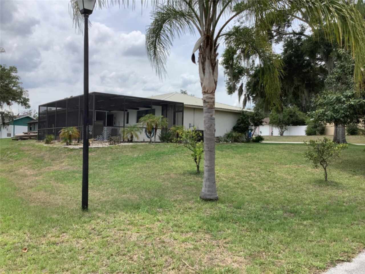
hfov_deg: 58.4
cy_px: 137
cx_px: 182
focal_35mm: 31
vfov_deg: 45.4
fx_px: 327
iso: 25
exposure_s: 1/1431
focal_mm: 3.3
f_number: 2.4
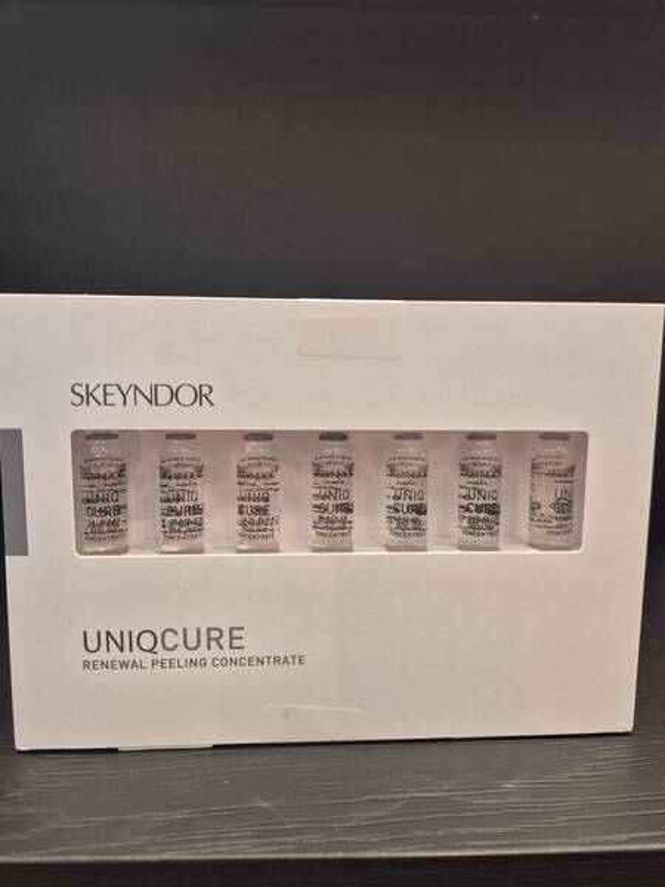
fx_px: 589
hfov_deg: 58.9
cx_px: 332
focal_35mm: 23
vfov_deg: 73.9
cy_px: 444
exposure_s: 1/57
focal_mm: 5.4
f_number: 1.8
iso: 80
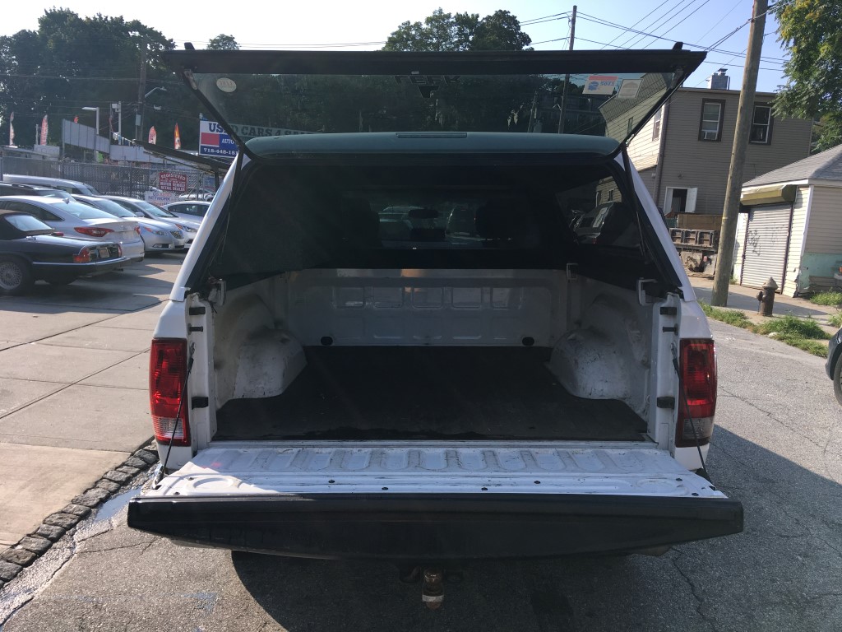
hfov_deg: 61.7
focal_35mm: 29
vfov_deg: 48.2
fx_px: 705
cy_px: 316
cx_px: 421
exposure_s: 1/761
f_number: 2.2
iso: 25
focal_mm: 4.15
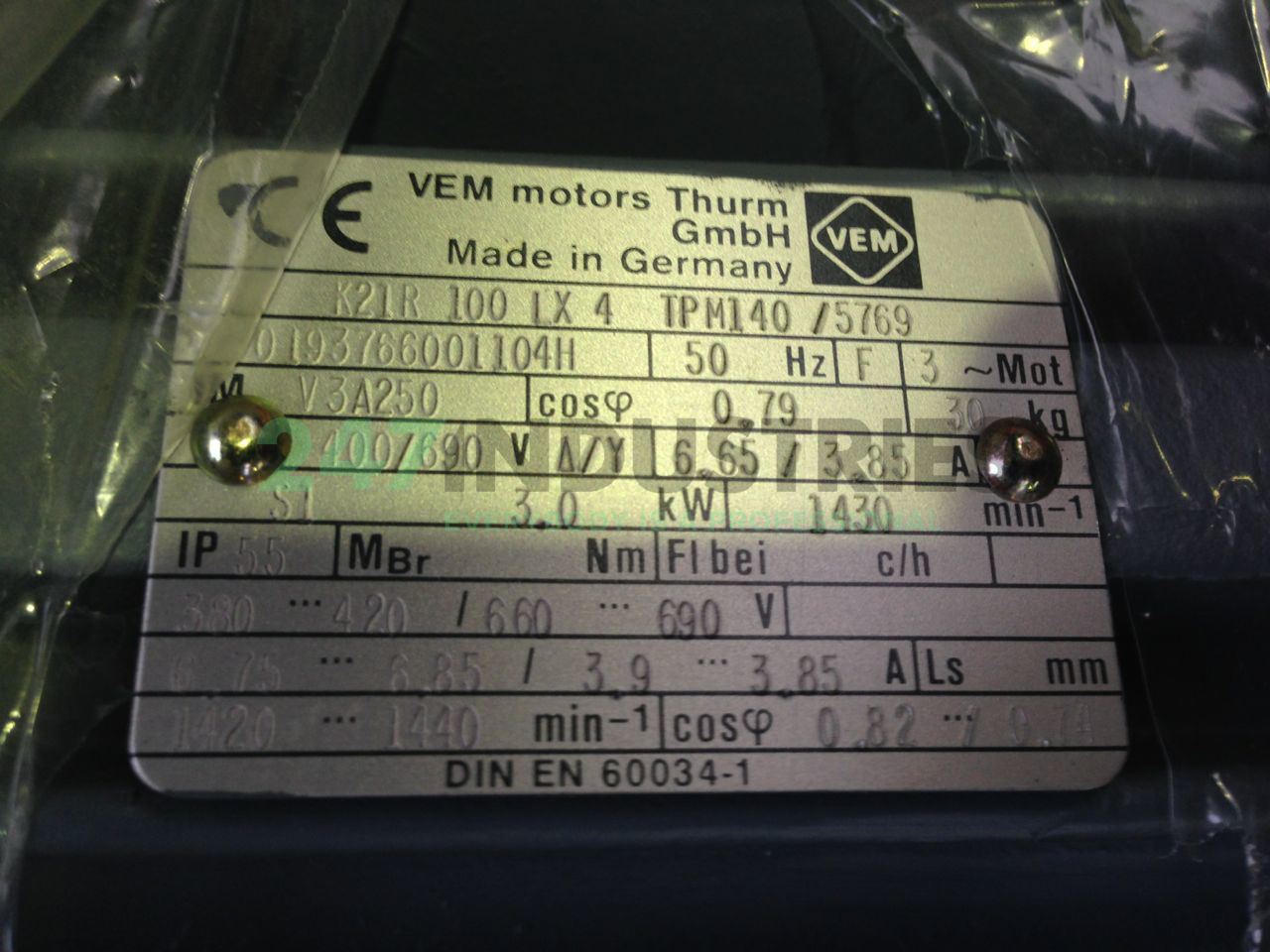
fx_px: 1211
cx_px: 635
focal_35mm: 33
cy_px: 476
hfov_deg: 55.4
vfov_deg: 42.9
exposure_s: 1/20
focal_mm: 4.12
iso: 50
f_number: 2.4
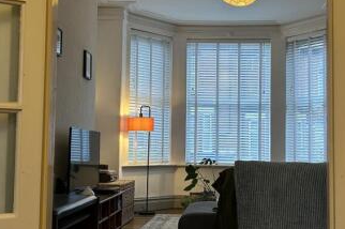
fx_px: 469
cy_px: 125
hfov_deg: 40.3
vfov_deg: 27.5
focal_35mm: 49
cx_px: 199
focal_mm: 5.7
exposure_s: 1/50
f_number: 1.5
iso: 125
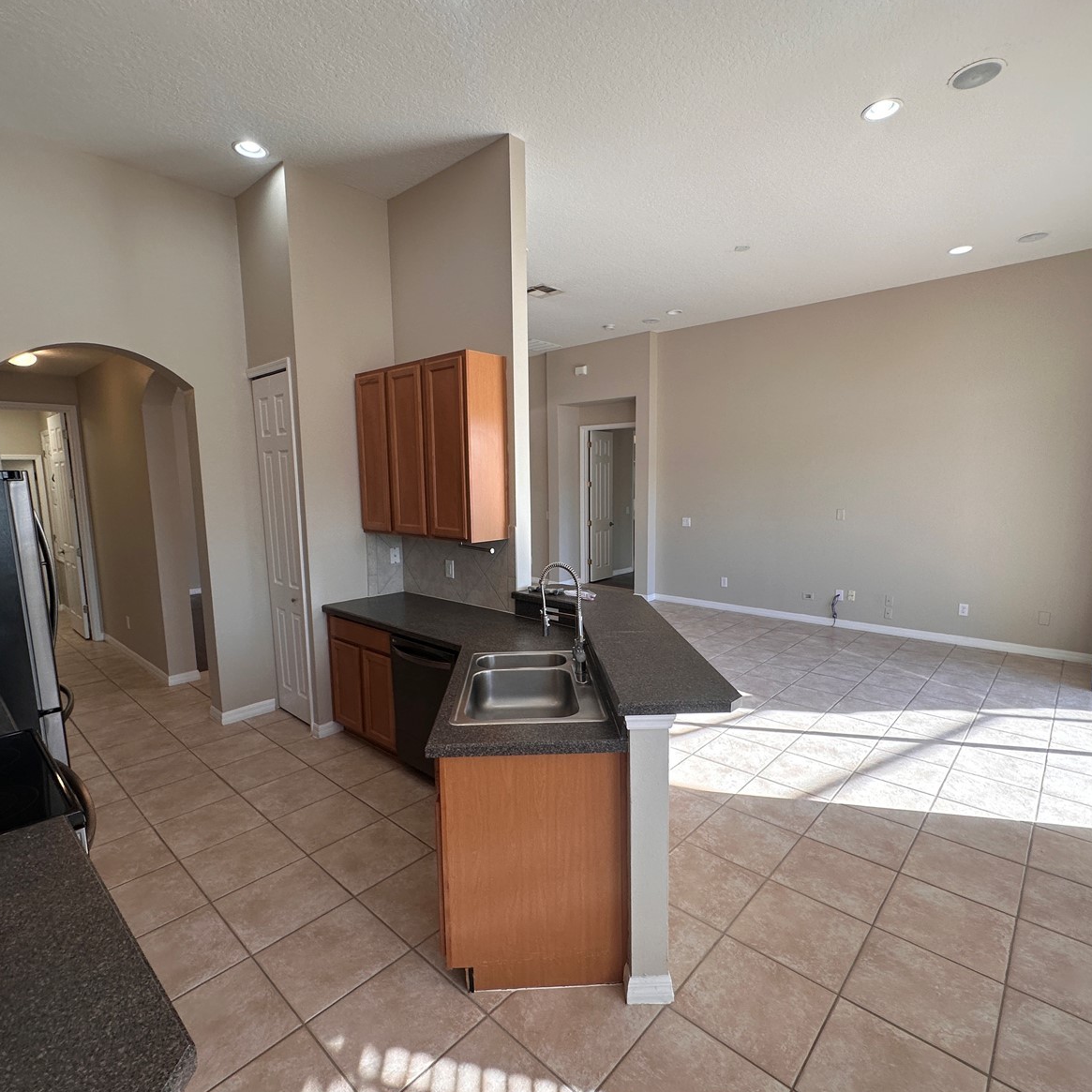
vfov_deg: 84.0
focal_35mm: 17
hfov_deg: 84.0
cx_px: 555
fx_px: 607
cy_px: 553
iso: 64
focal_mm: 2.22
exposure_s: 1/120
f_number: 2.2
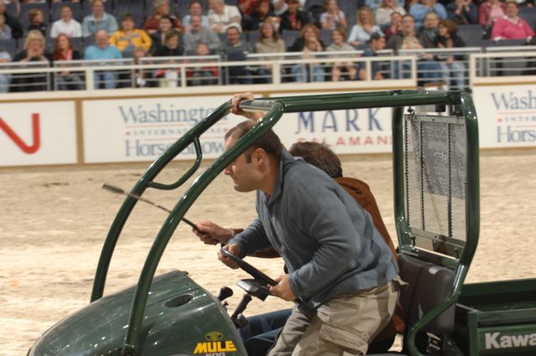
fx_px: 2186
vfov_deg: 9.3
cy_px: 178
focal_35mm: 147
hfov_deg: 14.0
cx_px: 268
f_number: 4.5
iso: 320
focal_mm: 98
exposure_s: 1/250
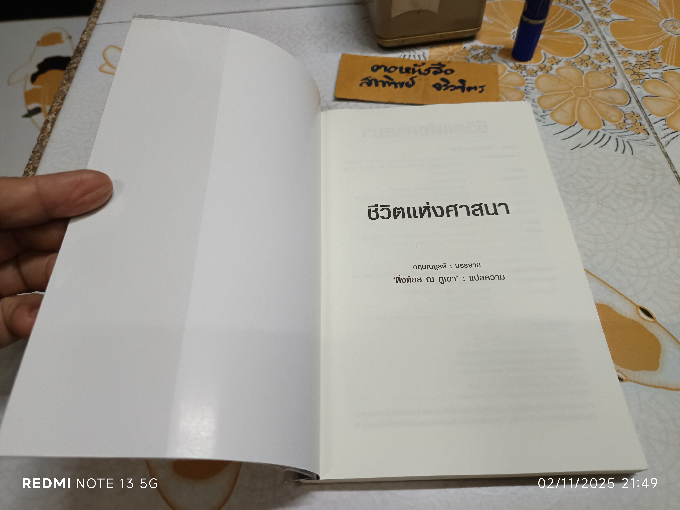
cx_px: 340
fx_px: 471
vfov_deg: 56.8
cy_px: 255
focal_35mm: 24
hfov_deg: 71.6
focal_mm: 5.31
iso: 1122
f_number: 1.7
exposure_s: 1/50
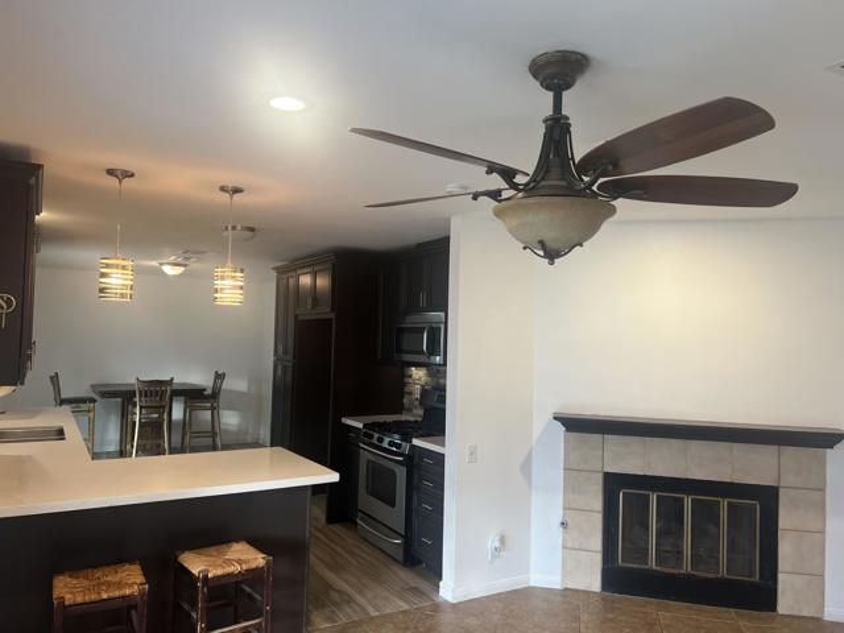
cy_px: 316
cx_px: 422
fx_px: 634
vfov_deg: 53.1
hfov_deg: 67.3
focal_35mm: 26
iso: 125
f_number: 1.5
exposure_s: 1/120
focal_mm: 5.7
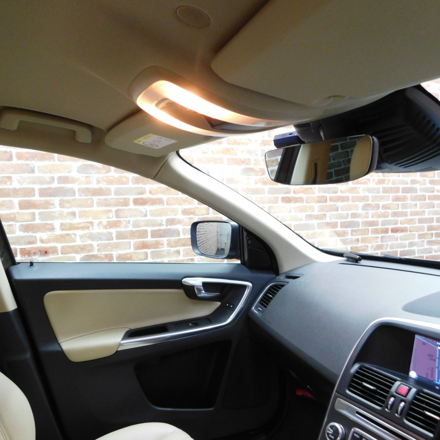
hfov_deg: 57.2
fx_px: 403
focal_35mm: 28
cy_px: 222
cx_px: 202
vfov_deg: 57.3
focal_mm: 4
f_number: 3
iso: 400
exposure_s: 1/13
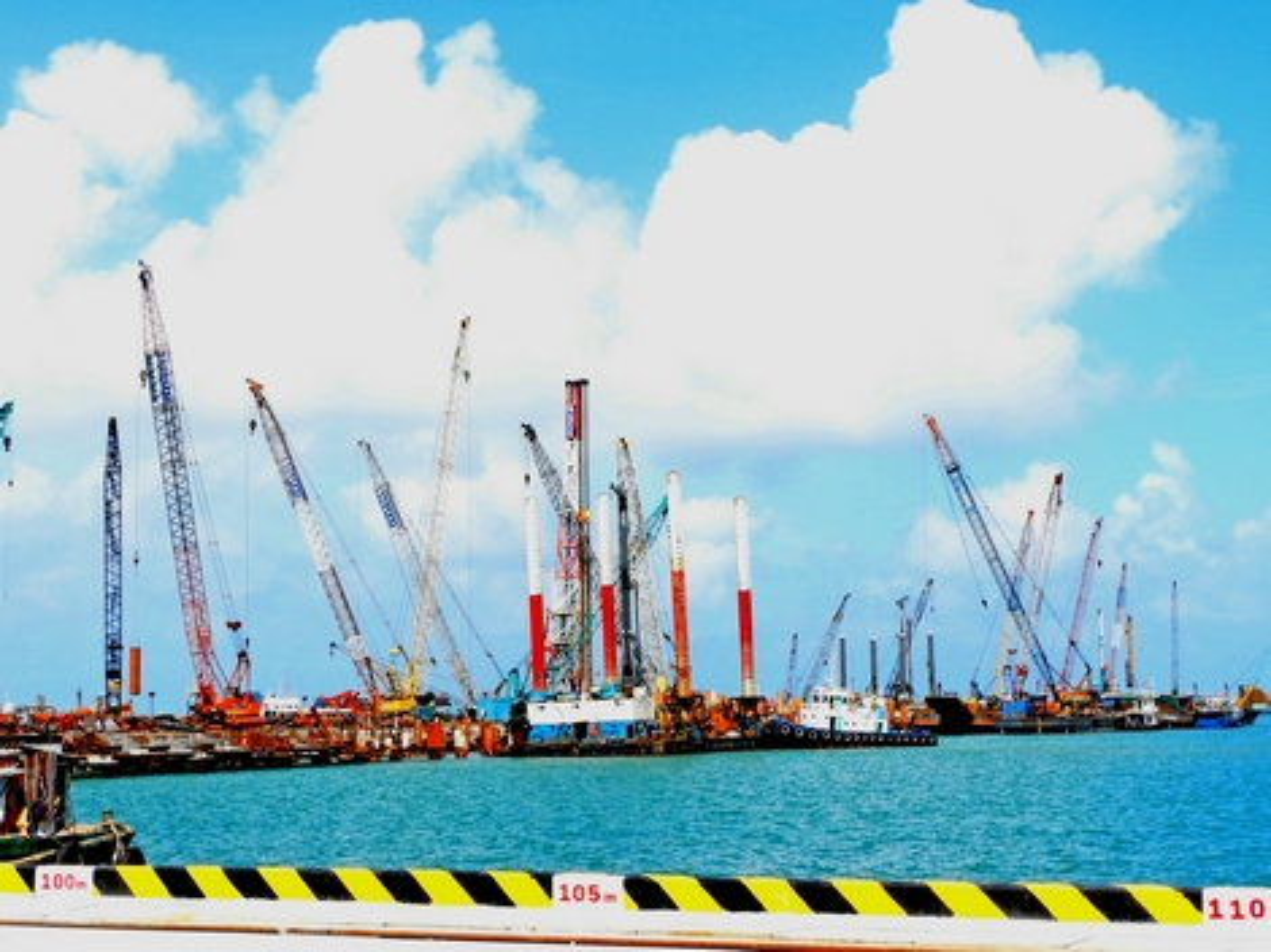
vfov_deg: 22.6
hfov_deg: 29.8
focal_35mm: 65
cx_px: 636
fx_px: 2385
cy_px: 476
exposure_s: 1/500
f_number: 7.6
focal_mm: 11.6
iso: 400
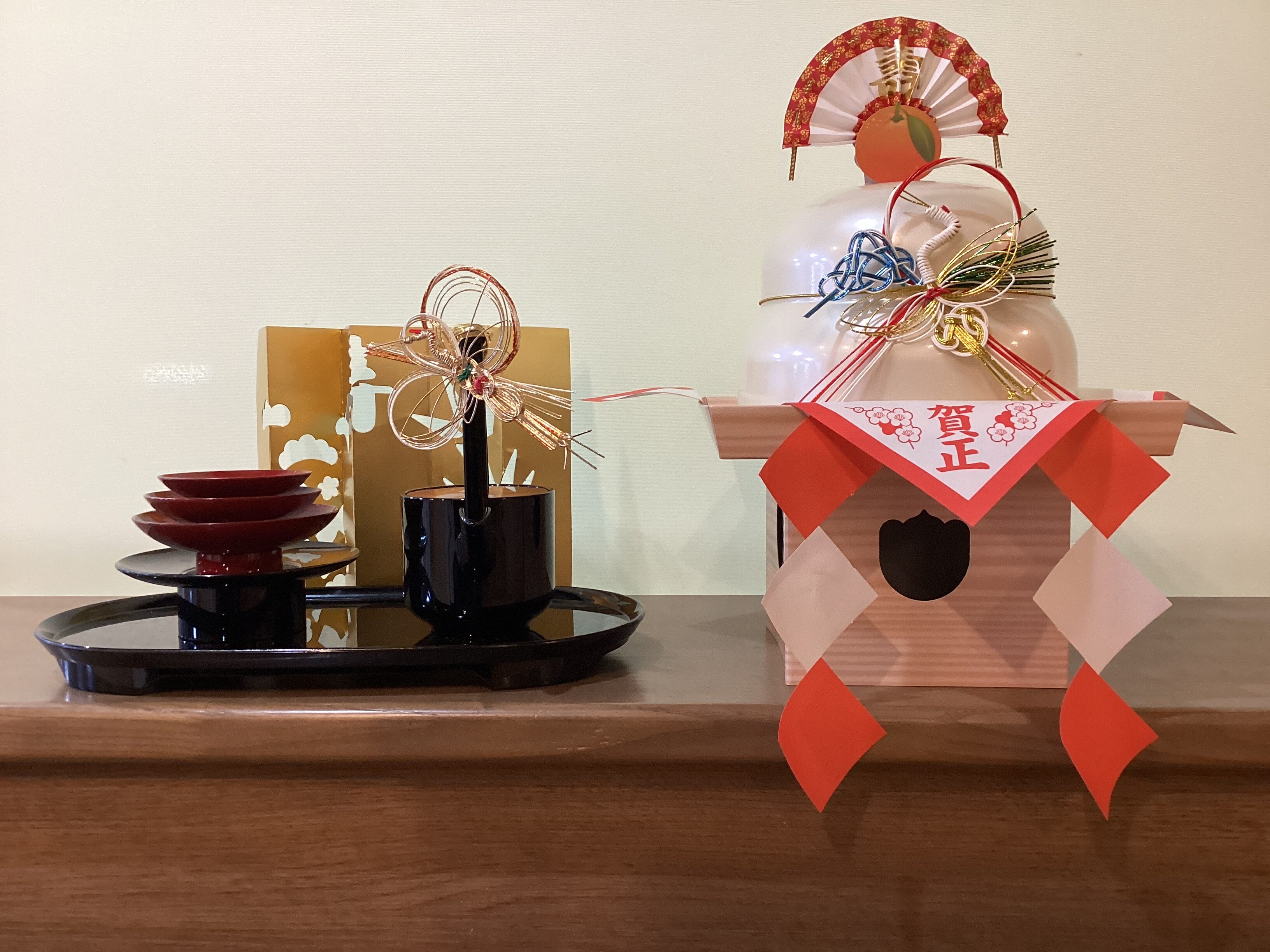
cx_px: 635
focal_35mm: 31
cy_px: 476
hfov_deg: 58.4
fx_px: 1137
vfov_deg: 45.4
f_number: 2.4
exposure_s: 1/50
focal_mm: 3.3
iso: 160
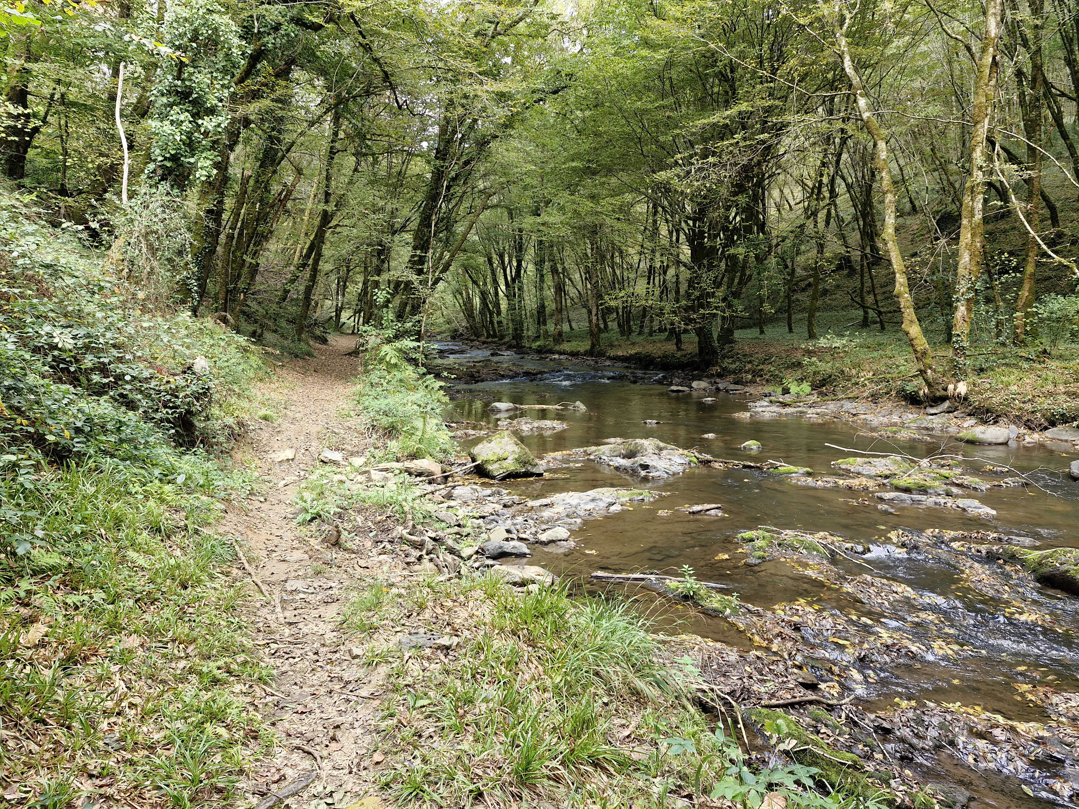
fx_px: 717
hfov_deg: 73.9
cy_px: 404
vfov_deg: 58.9
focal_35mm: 23
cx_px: 540
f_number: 1.8
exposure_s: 1/420
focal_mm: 5.54
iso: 50
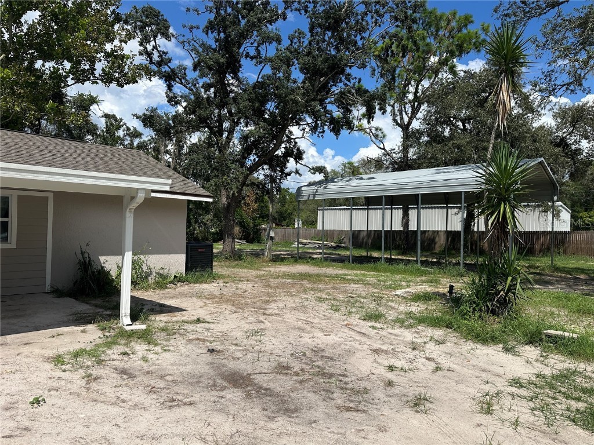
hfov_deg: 71.6
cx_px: 297
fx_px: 412
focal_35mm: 24
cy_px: 222
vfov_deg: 56.8
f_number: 1.78
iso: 80
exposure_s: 1/5848
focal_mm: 6.86
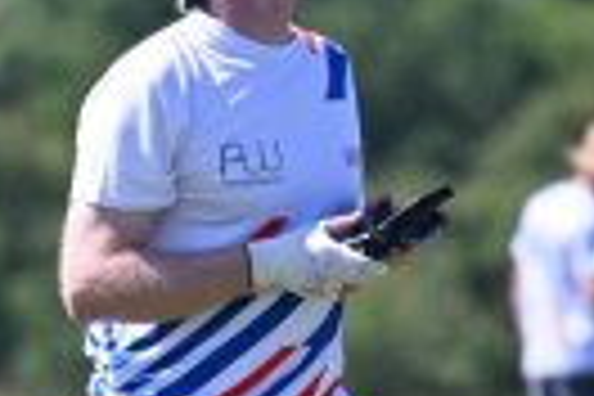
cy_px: 414
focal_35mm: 1505
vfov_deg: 0.9
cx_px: 205
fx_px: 24831
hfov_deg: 1.4
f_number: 6.3
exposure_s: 1/800
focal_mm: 400
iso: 320
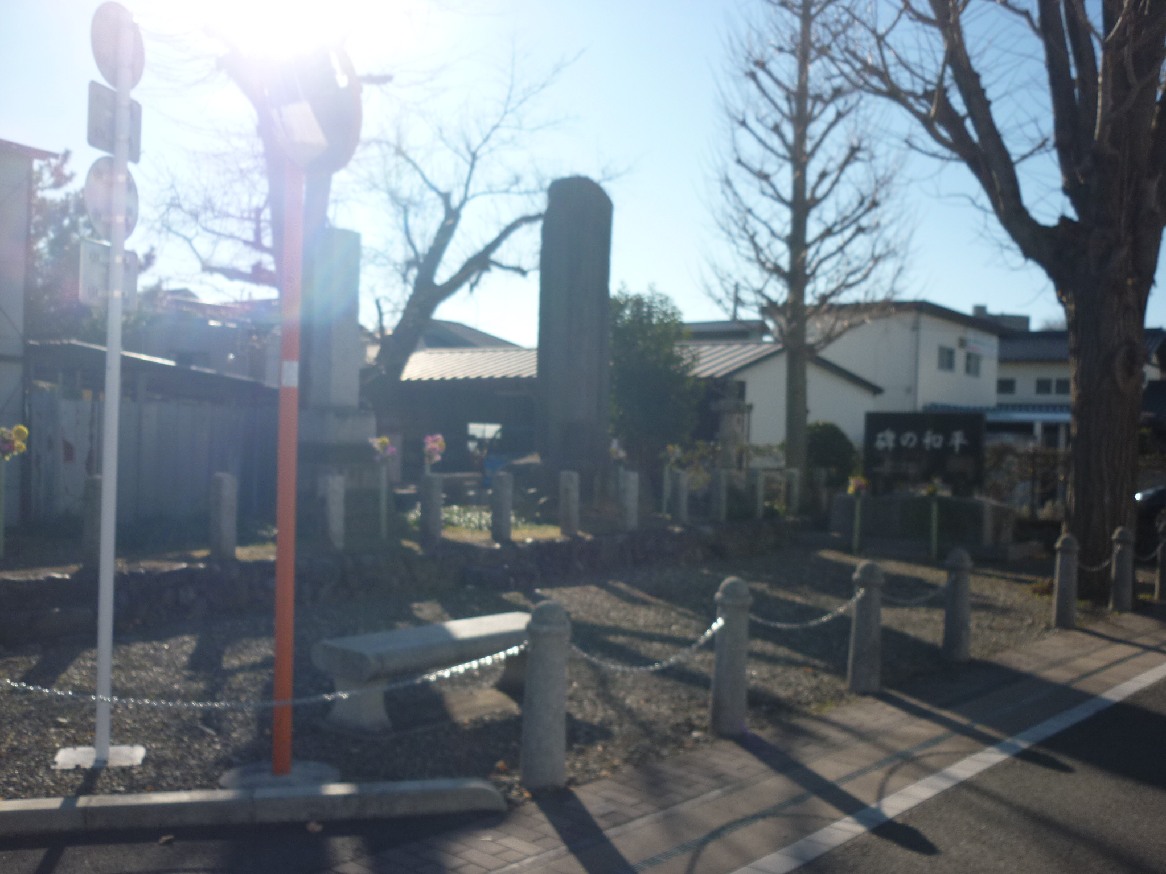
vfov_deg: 42.9
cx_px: 583
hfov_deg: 55.4
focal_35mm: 33
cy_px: 437
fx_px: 1112
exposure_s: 1/200
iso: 80
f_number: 8
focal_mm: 5.5
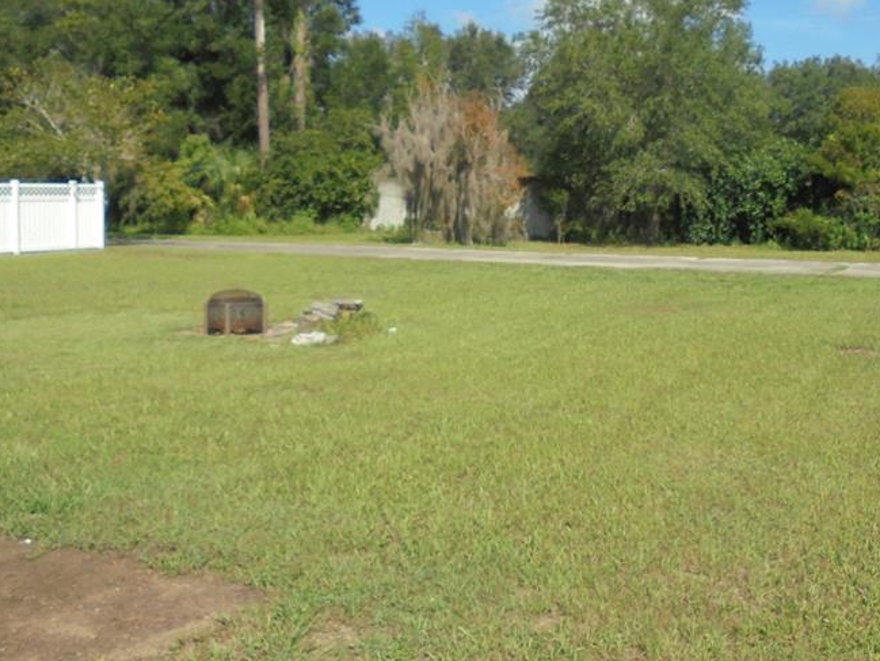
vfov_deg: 34.9
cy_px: 227
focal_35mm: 41
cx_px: 582
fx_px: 1042
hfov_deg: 45.1
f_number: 11.5
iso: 100
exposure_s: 1/100
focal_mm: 4.6
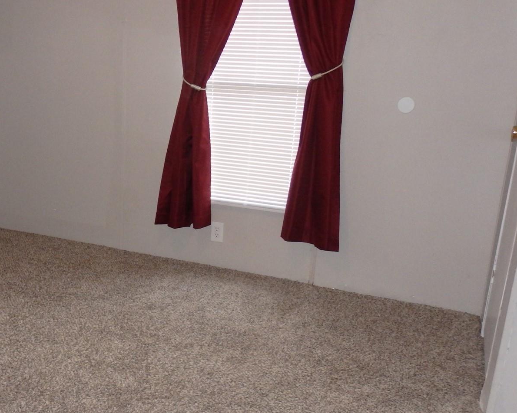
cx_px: 117
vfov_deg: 35.6
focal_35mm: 42
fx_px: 643
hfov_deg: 42.2
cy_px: 229
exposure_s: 1/30
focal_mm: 4.5
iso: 400
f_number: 3
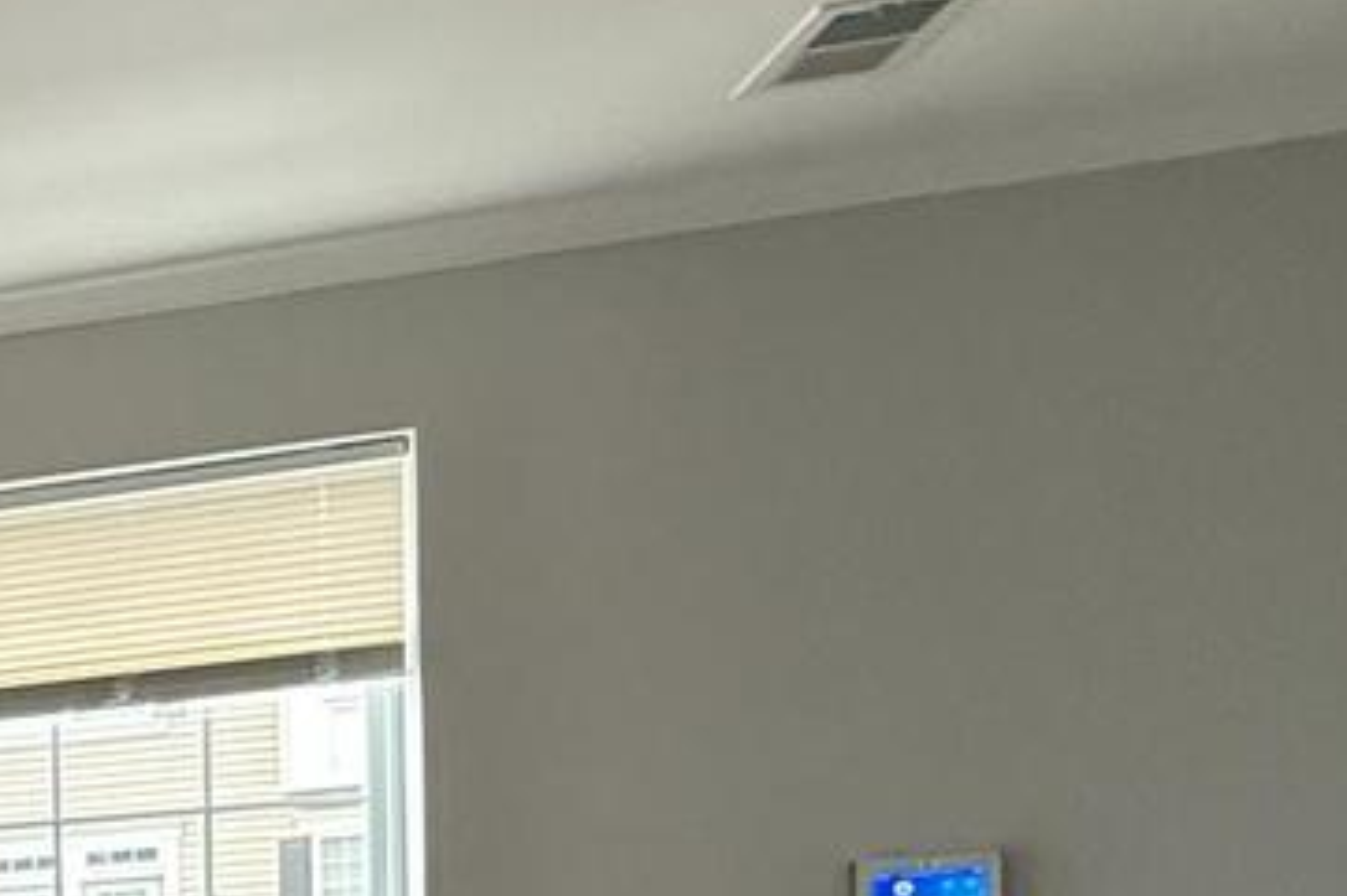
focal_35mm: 58
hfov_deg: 24.4
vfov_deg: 20.7
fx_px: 2169
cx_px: -807
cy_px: 1245
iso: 320
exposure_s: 1/120
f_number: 2.2
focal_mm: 2.22
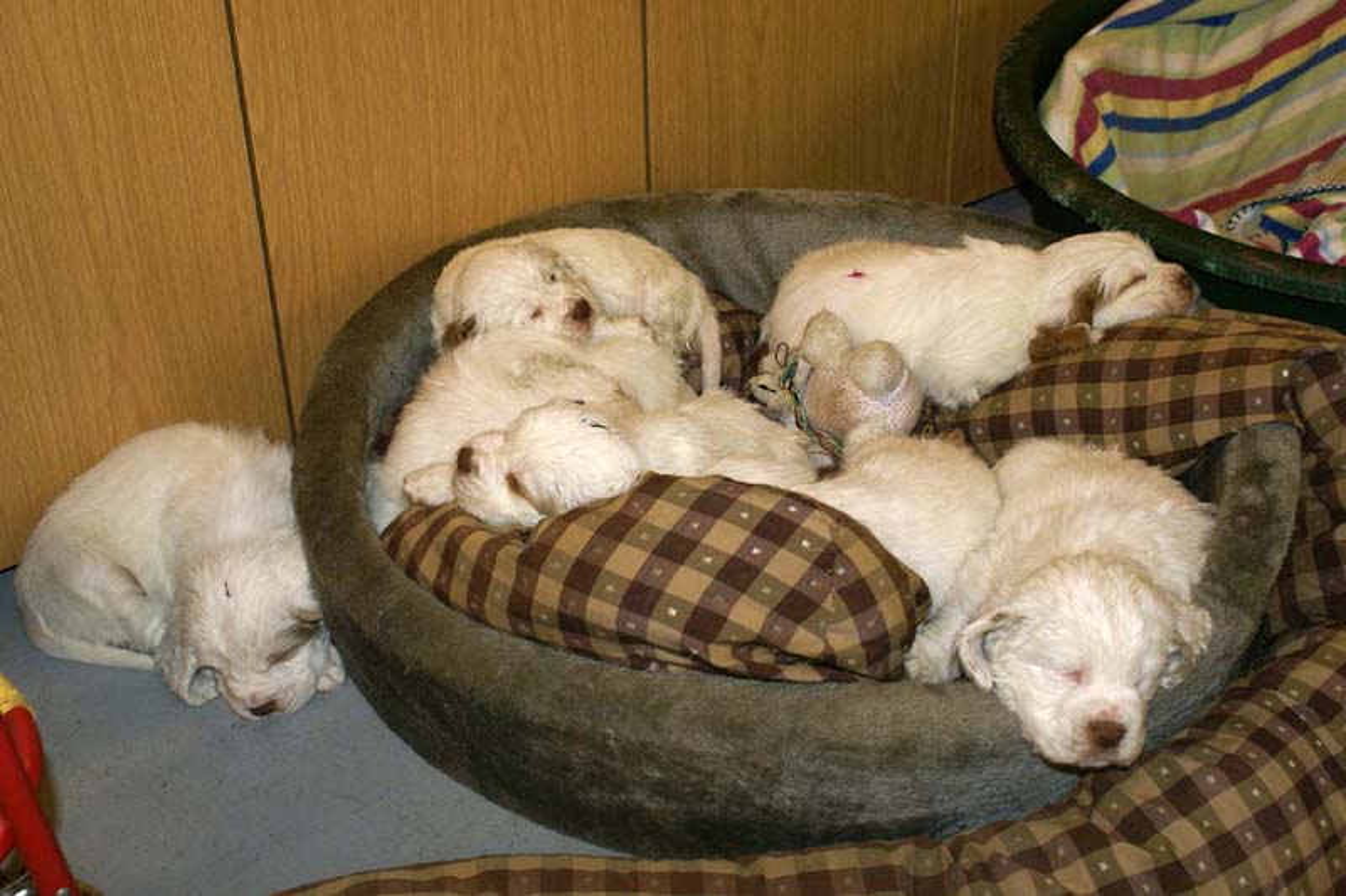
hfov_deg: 43.6
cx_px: 673
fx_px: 1682
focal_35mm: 45
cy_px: 448
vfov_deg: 29.9
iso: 400
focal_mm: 30
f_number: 5.6
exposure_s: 1/60
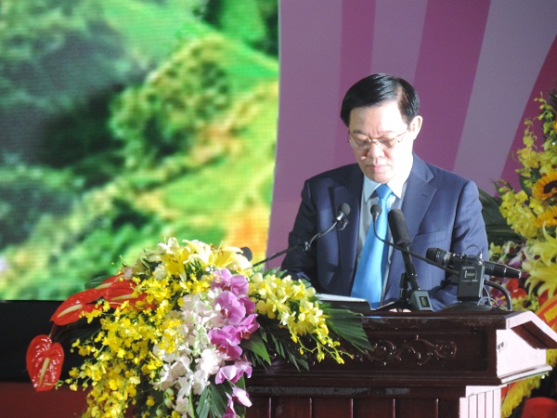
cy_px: 209
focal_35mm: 500
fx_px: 8045
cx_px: 278
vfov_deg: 3.0
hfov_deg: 4.0
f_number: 4.9
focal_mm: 89.1
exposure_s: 1/25
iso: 800
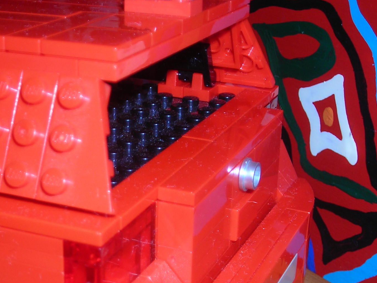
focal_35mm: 73
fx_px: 795
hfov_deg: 26.4
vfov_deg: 19.7
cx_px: 111
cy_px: 262
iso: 50
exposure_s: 1/60.1
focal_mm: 6.3
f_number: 6.4
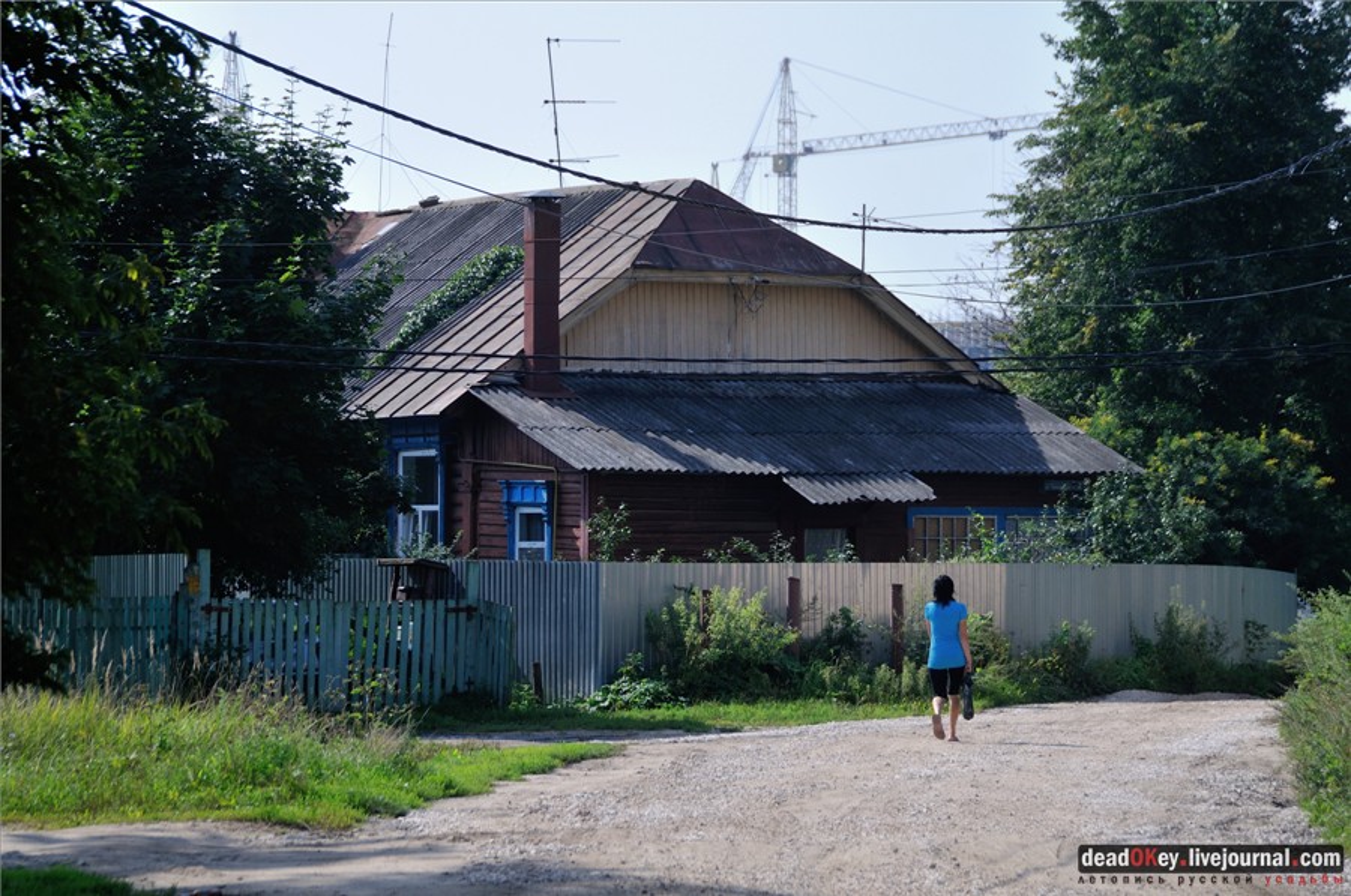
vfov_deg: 8.3
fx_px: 6182
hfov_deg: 12.5
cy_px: 448
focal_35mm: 165
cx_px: 676
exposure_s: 1/400
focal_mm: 110
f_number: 7.1
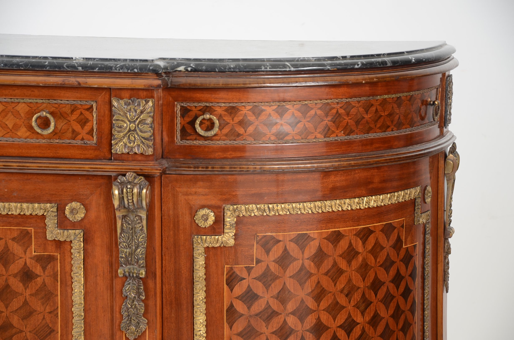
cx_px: 257
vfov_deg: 10.7
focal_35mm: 128
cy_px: 170
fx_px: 1817
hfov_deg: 16.1
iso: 160
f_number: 5.6
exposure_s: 1/60
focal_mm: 85
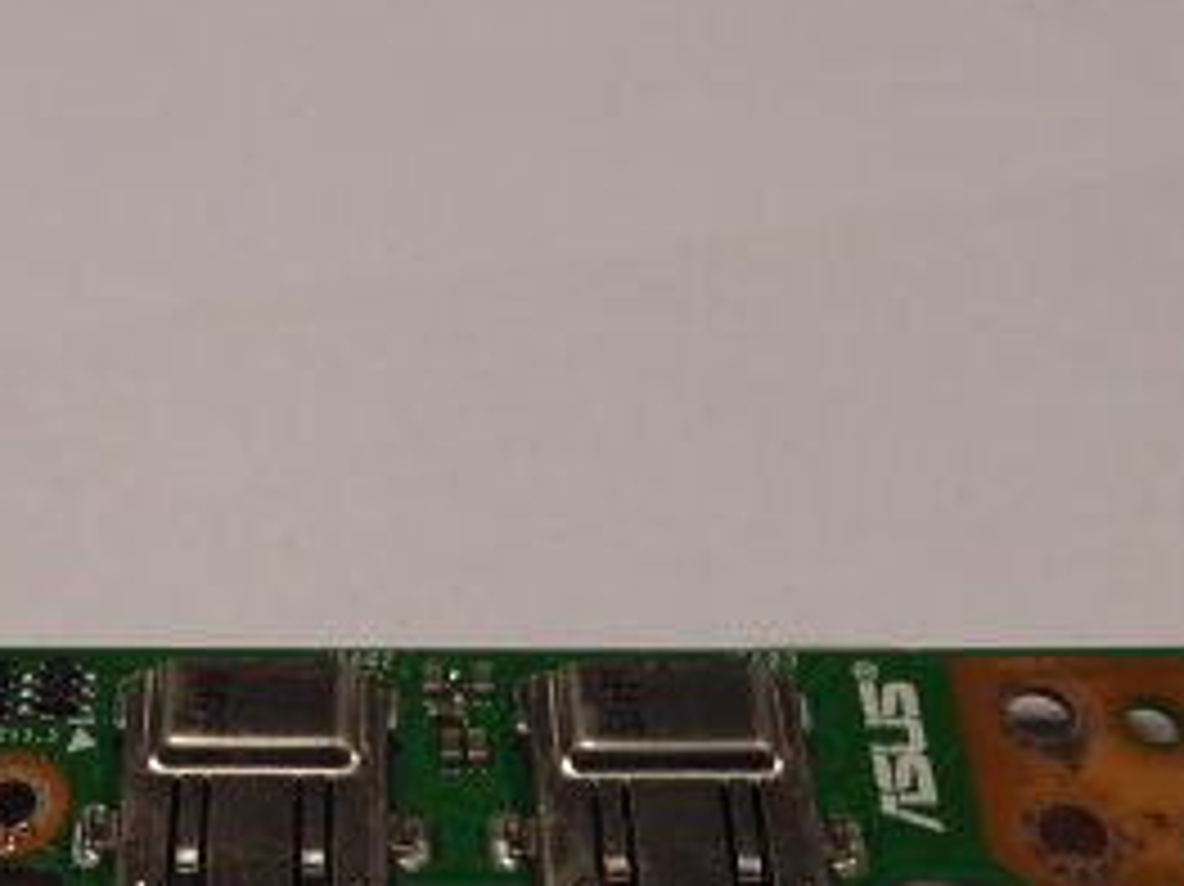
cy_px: 481
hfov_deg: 32.4
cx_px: 153
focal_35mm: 57
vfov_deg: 25.6
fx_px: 1949
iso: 160
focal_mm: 4.3
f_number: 3.3
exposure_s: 1/60
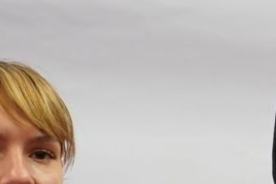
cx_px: 506
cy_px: 445
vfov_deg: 1.8
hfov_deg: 2.7
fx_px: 5803
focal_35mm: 757
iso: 1000
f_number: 2.8
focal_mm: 120
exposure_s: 1/250
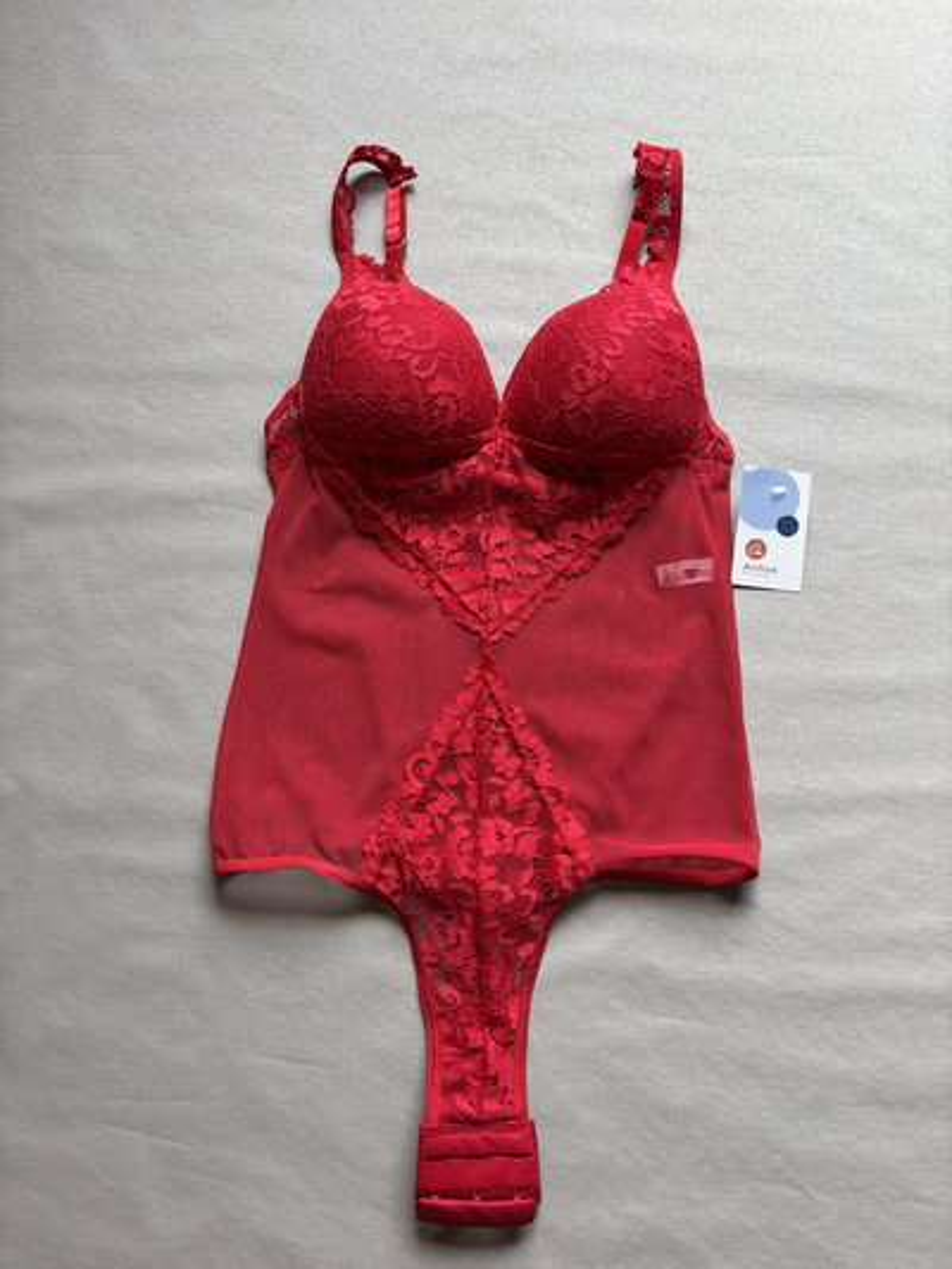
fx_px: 953
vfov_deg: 67.3
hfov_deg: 53.1
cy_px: 634
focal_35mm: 26
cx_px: 476
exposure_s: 1/151
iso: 40
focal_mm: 5.96
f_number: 1.6
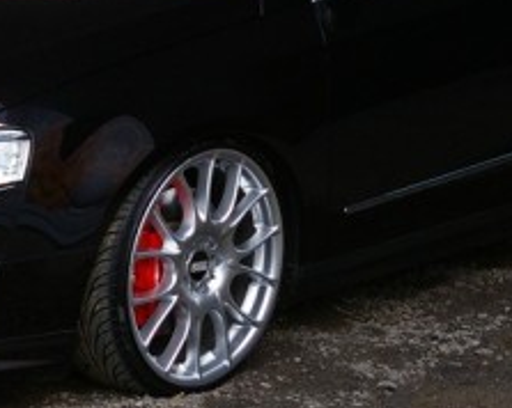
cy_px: -45
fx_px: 3447
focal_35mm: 228
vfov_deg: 6.7
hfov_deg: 8.5
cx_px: 80
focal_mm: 45
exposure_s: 1/125
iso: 200
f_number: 6.7
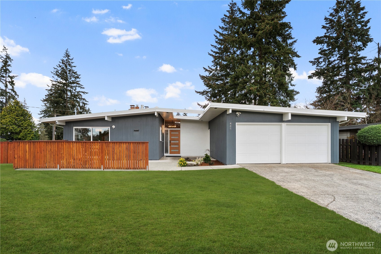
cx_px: 190
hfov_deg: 86.9
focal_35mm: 19
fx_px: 201
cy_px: 127
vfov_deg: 64.5
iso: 640
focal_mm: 19
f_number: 8
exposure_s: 1/80
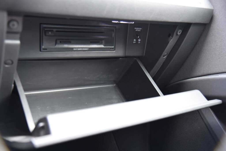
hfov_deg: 44.5
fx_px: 276
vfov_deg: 30.6
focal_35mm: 44
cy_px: 76
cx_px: 113
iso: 500
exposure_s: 1/13
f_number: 4
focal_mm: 44
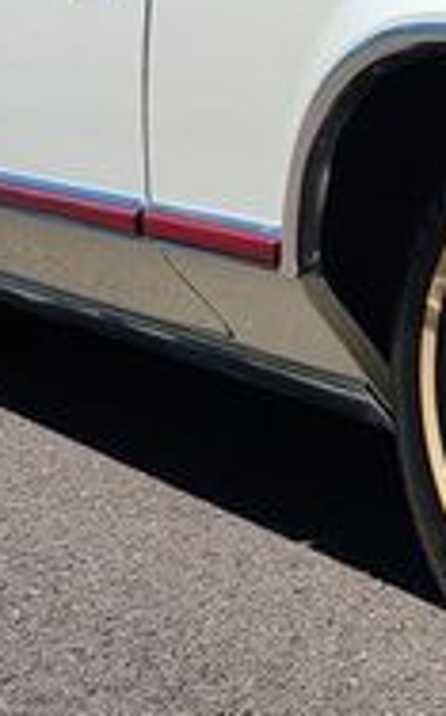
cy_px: 434
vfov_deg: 22.1
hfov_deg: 12.8
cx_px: 770
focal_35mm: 94
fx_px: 1834
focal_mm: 5.4
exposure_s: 1/2882
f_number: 1.8
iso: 40
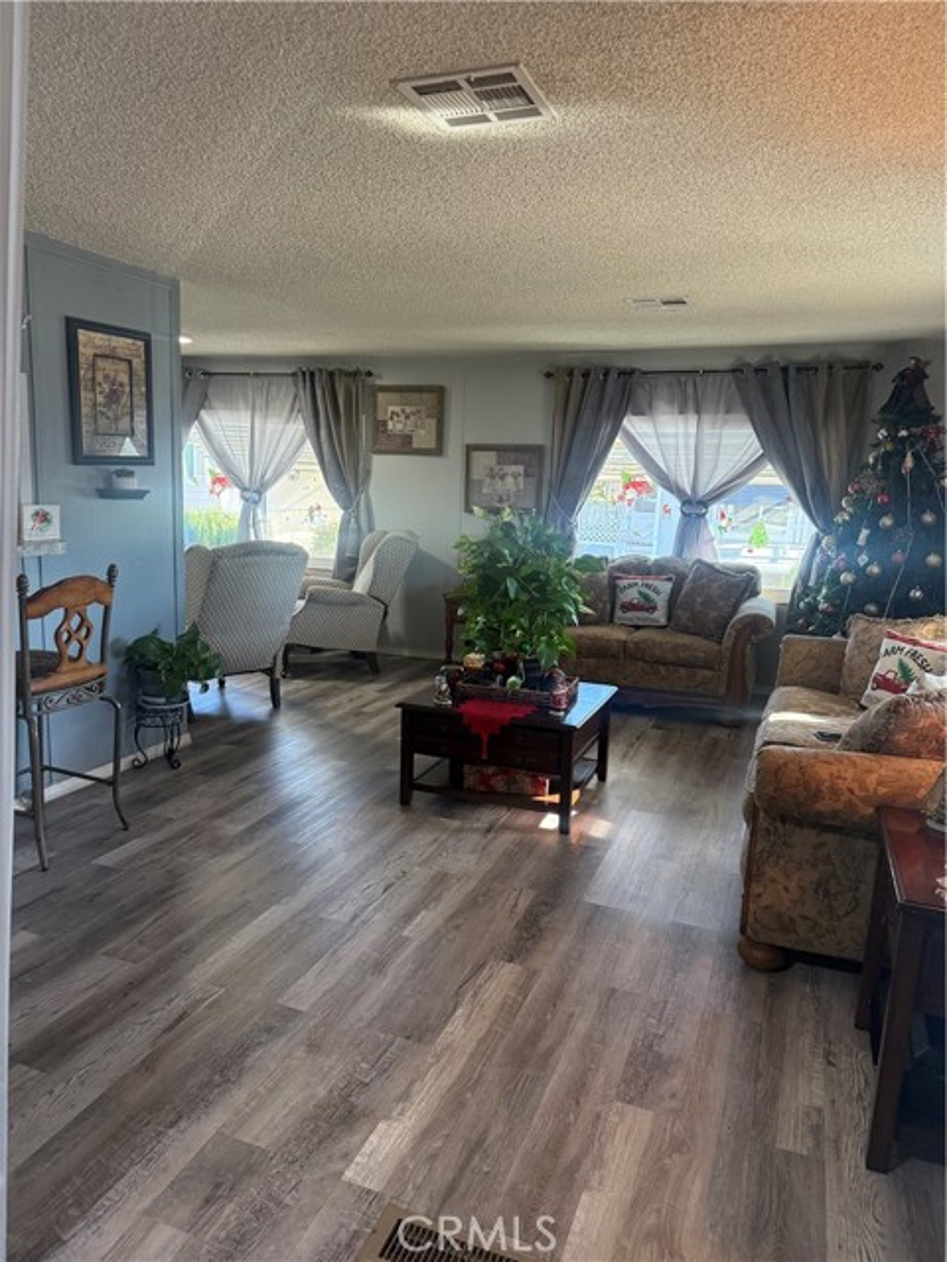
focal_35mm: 24
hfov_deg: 56.8
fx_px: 875
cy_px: 631
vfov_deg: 71.6
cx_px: 474
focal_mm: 6.76
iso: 250
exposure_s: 1/120
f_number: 1.78
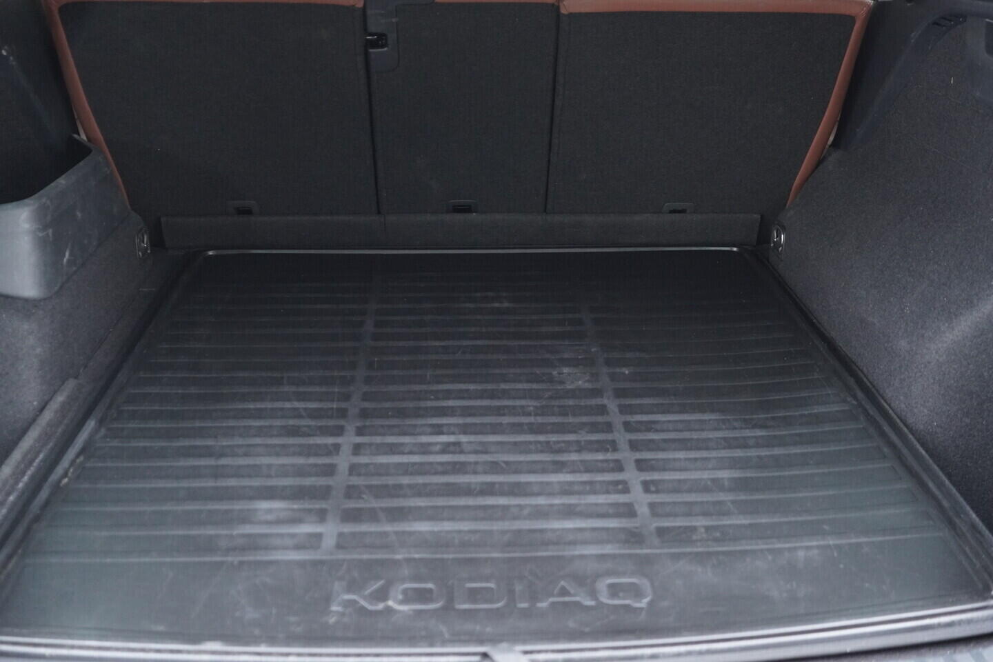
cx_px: 496
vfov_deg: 36.9
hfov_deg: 53.1
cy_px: 331
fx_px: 993
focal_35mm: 36
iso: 1600
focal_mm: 24
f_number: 2.8
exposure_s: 1/40
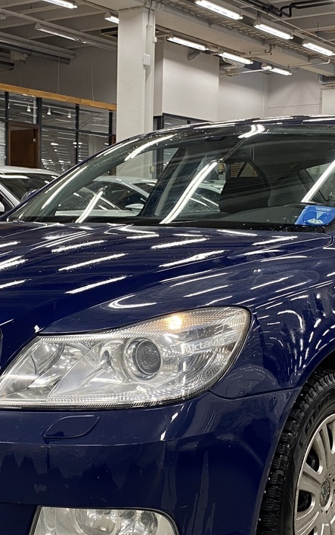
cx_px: 111
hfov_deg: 23.0
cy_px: 284
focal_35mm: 56
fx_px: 818
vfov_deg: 36.3
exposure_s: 1/50
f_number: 1.8
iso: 100
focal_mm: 4.25
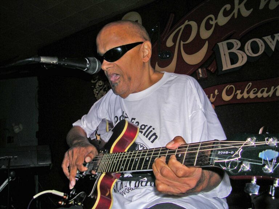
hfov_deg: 49.0
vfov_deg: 37.7
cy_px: 104
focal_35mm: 38
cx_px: 140
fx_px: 306
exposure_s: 1/60.1
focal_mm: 5.8
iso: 50
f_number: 2.8
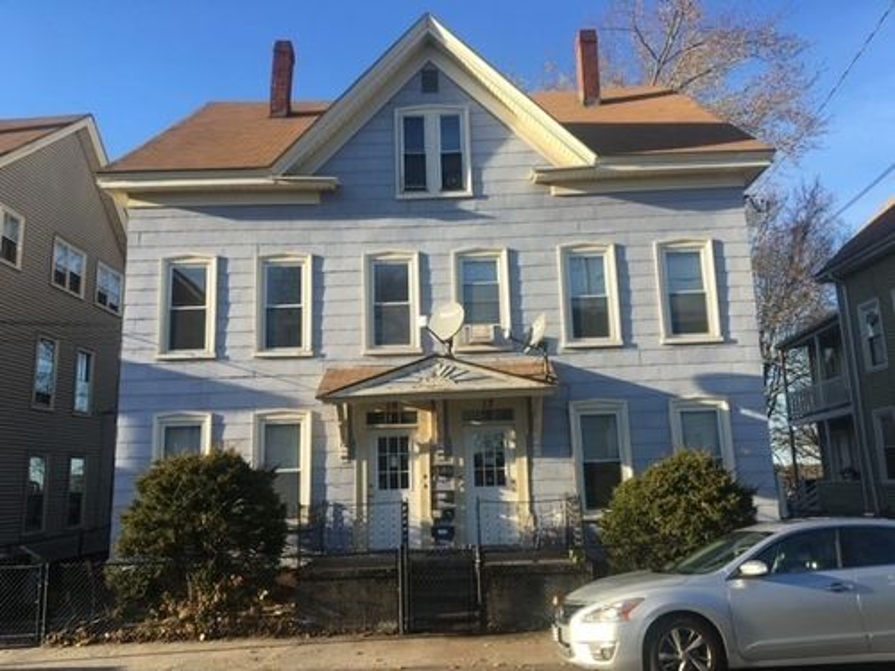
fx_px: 750
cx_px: 448
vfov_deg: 48.2
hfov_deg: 61.7
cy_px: 336
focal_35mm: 29
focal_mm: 4.15
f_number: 2.2
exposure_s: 1/610
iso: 25
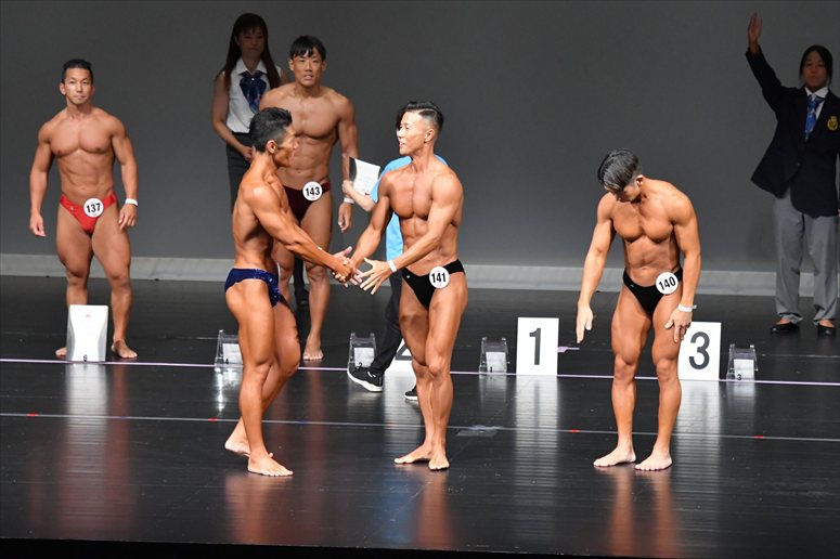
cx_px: 420
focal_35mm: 255
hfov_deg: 8.1
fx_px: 5947
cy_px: 280
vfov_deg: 5.4
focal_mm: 170
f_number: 5.6
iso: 5000
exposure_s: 1/400
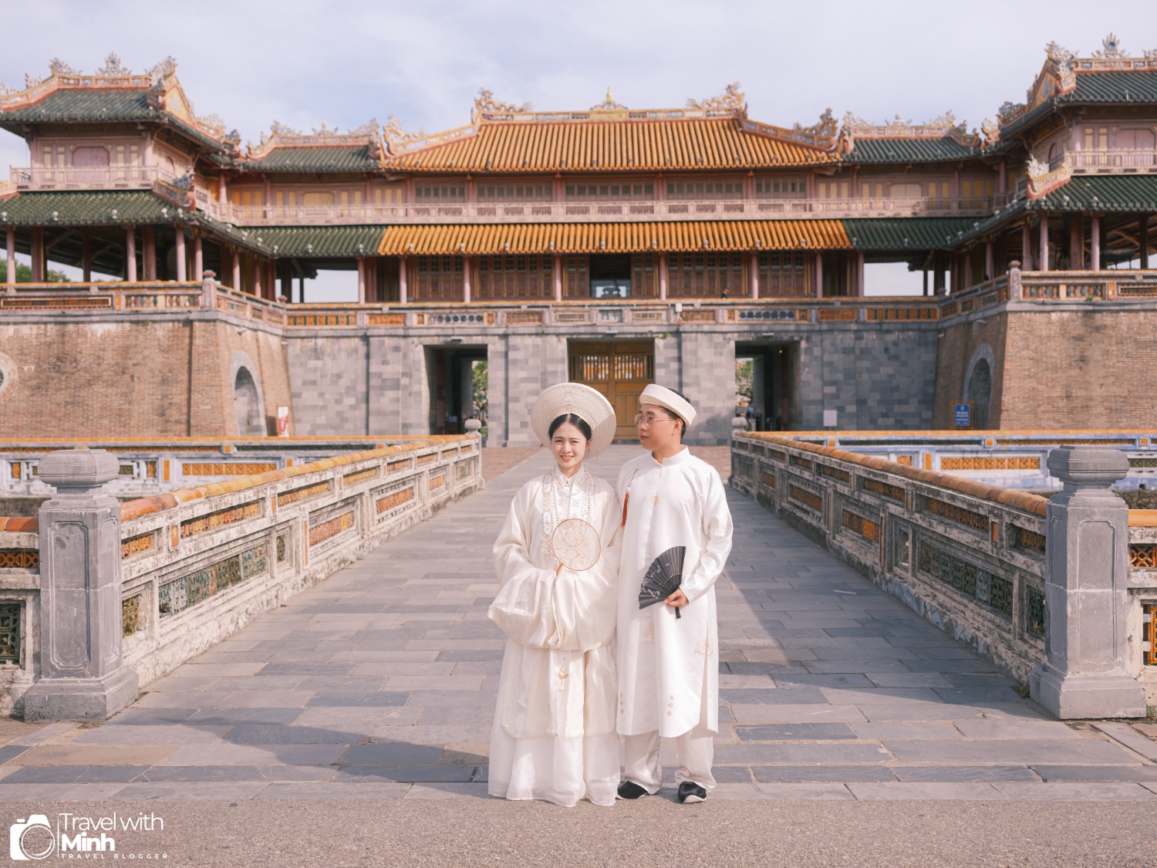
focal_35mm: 36
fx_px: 1203
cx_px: 578
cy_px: 434
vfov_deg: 39.7
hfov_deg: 51.4
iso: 200
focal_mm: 45
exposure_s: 1/950
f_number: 4
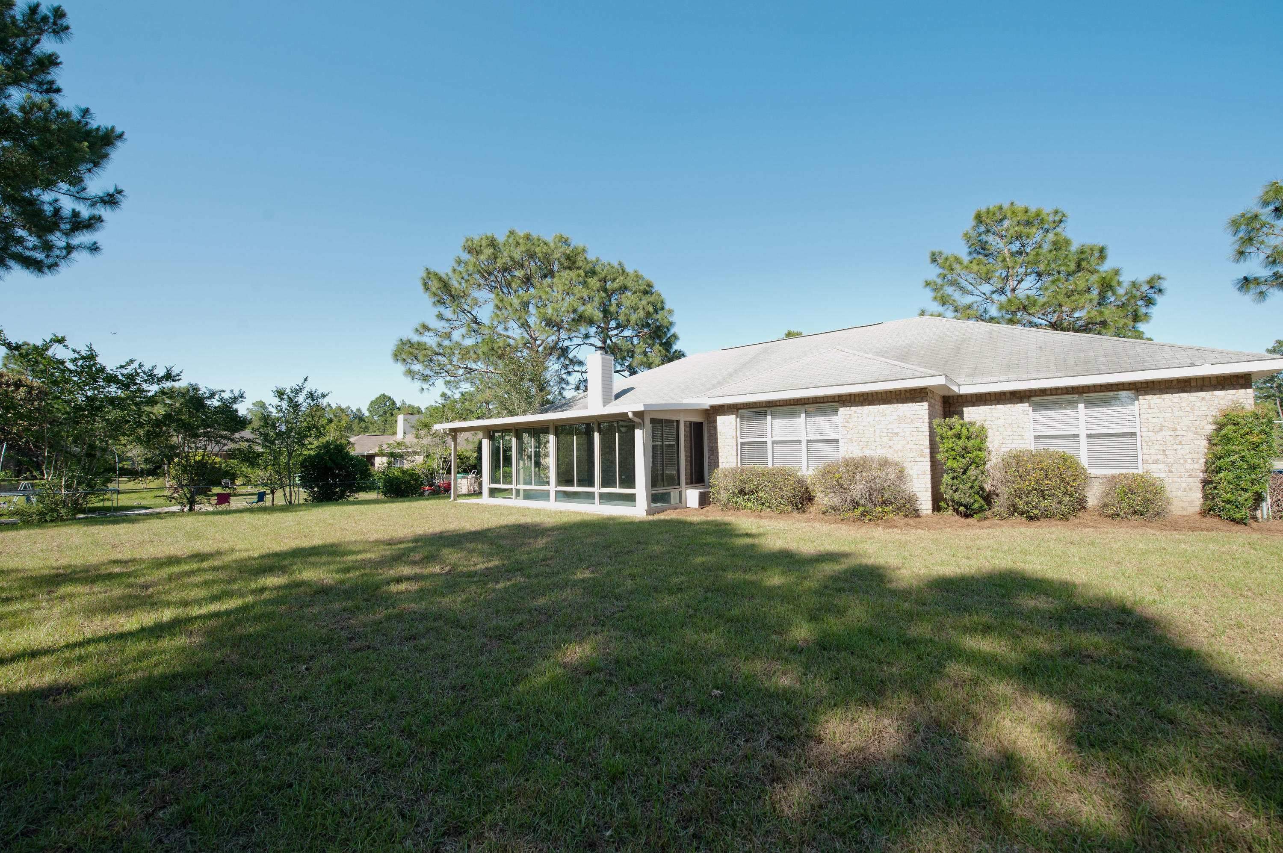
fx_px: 499
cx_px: 642
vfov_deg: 81.1
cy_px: 426
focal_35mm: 14
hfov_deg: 104.3
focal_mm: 14
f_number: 7.1
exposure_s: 1/320
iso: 400
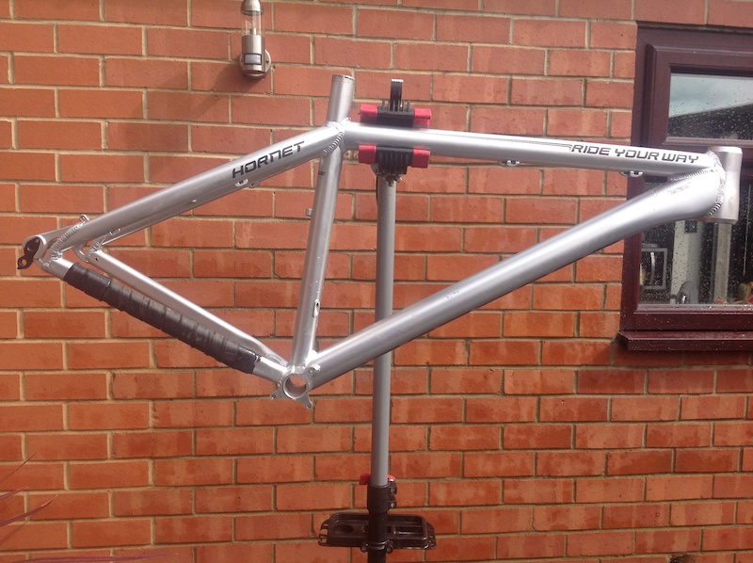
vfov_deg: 40.6
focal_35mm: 35
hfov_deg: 52.7
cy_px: 282
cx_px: 376
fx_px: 760
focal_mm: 4.28
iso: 50
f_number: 2.4
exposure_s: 1/593
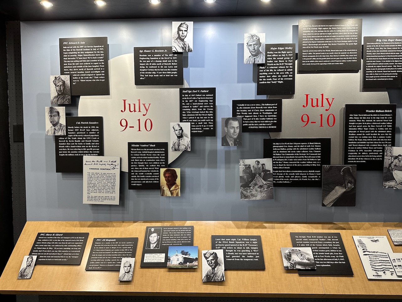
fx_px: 279
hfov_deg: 71.6
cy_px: 151
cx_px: 201
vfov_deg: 56.8
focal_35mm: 24
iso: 160
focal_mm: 6.86
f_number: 1.78
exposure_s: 1/60
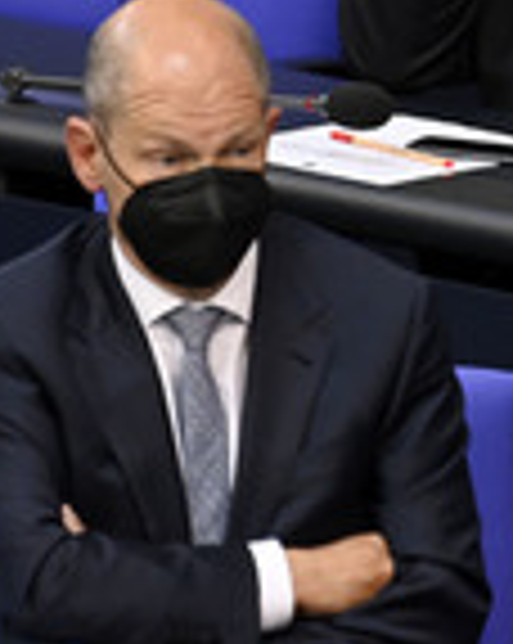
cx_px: 448
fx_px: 21416
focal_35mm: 1126
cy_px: 99
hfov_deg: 1.4
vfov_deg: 1.7
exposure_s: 1/250
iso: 5000
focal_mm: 380
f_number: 5.6
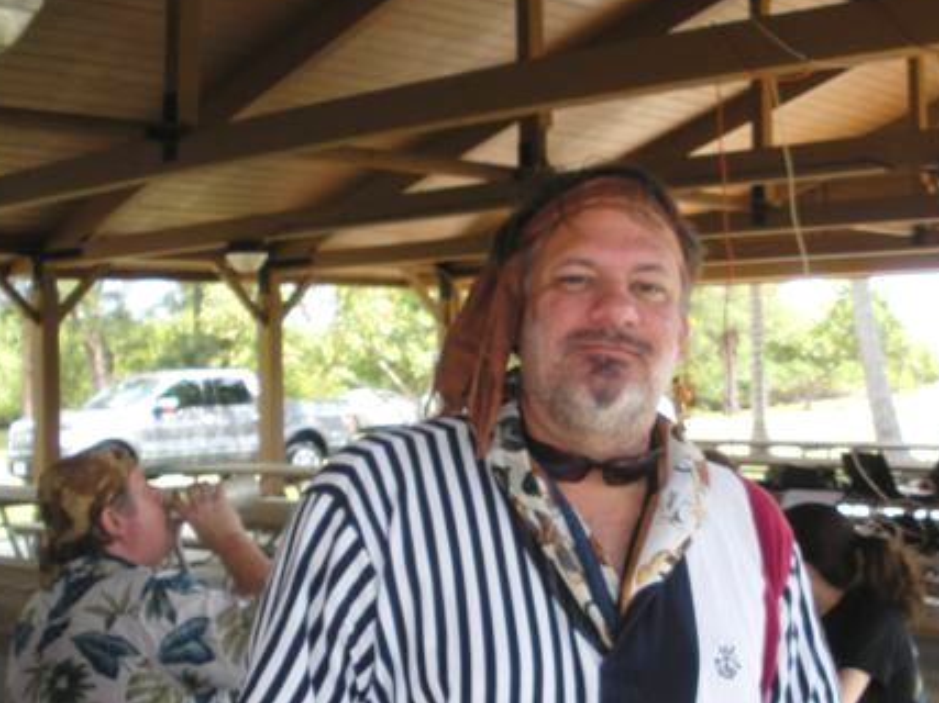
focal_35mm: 54
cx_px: 567
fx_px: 1464
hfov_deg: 35.4
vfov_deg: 27.0
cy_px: 424
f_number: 3.5
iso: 64
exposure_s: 1/100
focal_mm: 6.3
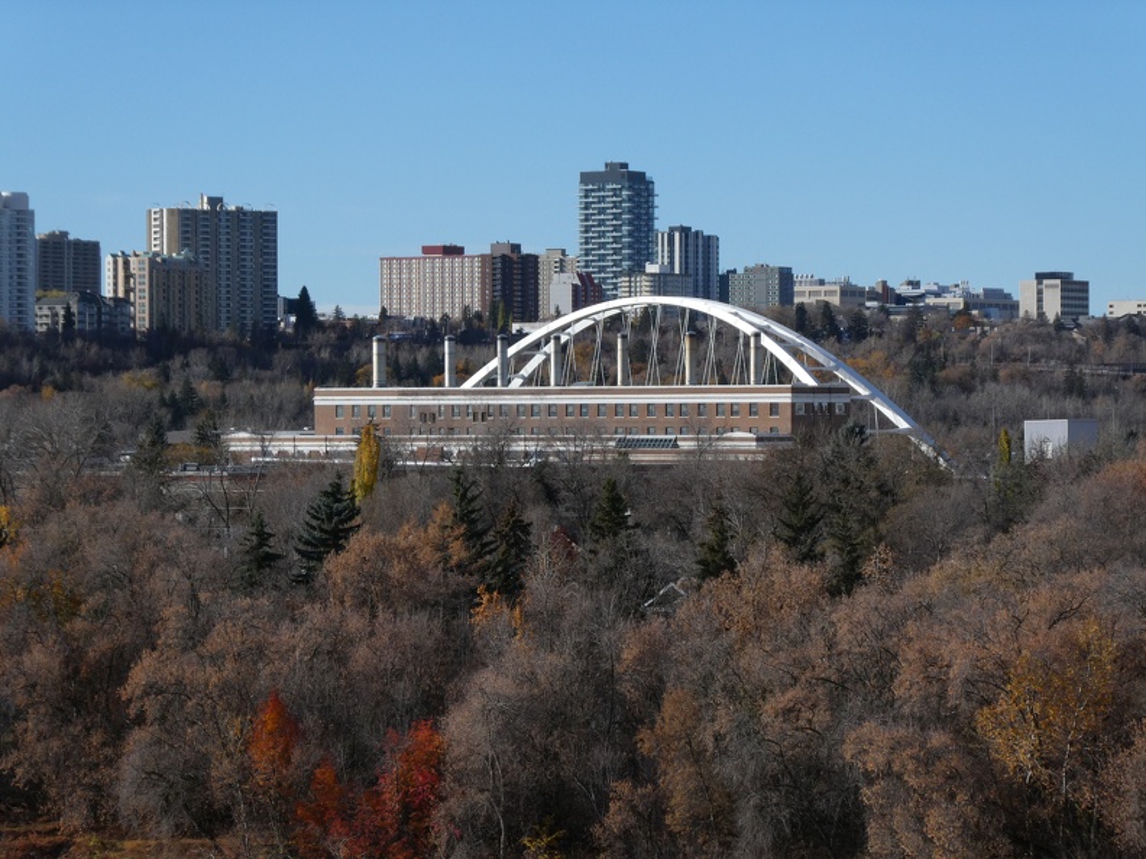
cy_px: 430
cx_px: 573
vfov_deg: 10.4
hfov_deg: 13.8
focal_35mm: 143
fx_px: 4734
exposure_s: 1/640
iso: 100
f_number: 5.4
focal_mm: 25.6
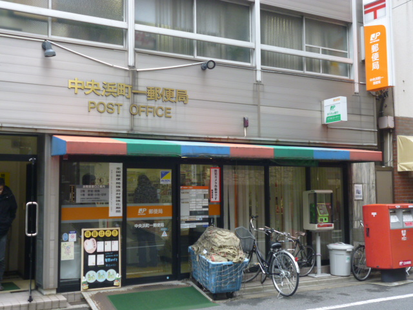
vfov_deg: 35.1
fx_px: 489
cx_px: 206
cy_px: 155
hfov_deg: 45.8
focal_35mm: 41
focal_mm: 7.3
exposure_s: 1/60
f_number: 3.7
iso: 250
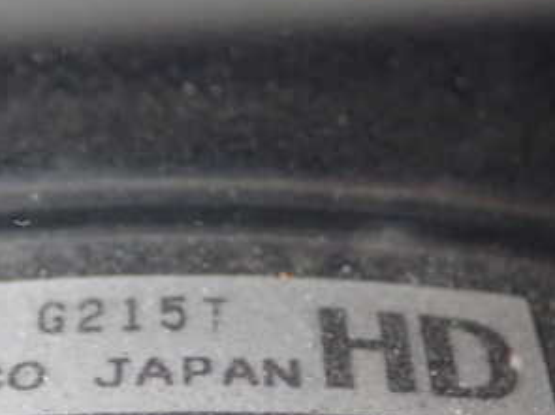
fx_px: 1987
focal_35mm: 124
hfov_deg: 15.9
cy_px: 394
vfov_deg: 11.8
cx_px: 196
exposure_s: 1/15
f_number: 3.6
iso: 800
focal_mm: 11.01
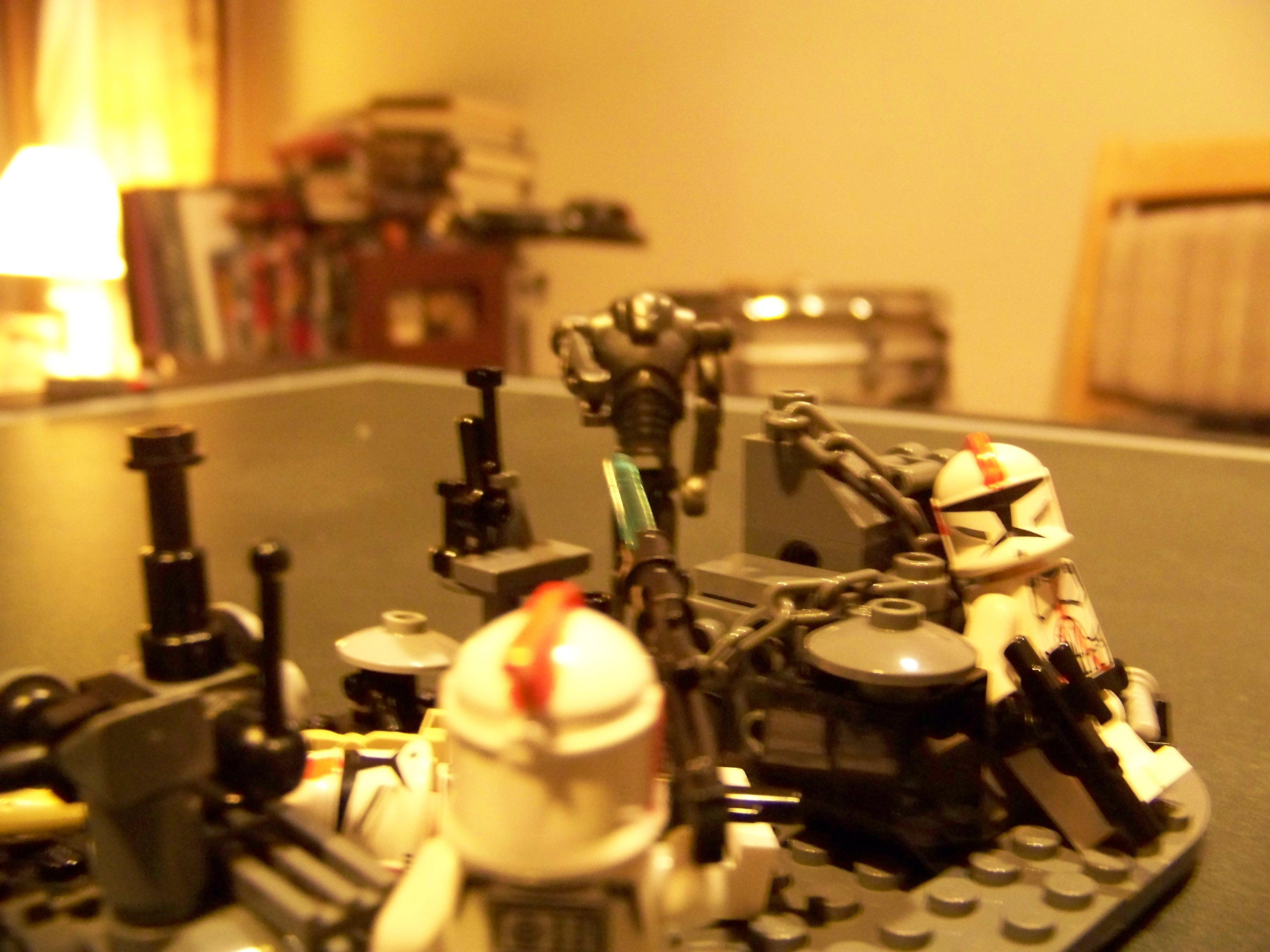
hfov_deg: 51.4
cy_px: 476
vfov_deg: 39.7
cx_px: 635
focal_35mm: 36
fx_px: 1321
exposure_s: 1/6
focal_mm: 5.85
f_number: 2.8
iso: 400
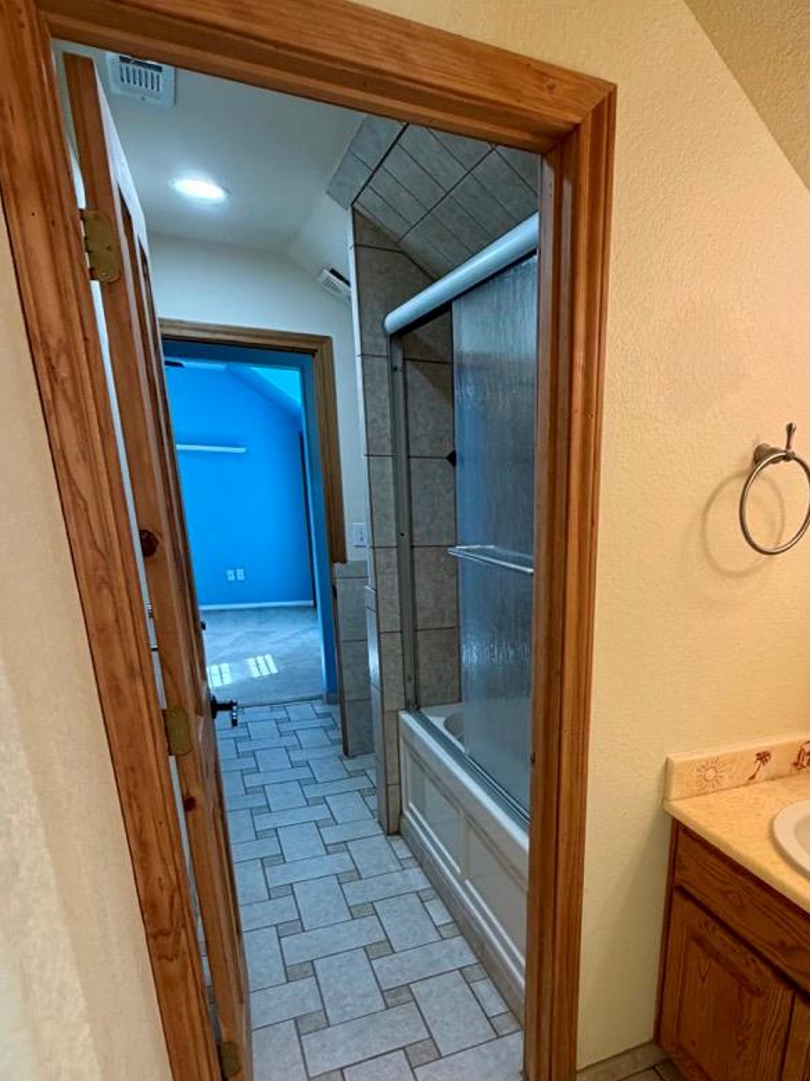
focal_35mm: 23
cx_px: 565
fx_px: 718
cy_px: 730
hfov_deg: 57.1
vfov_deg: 71.5
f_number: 2.2
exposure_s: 1/120
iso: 200
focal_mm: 2.22
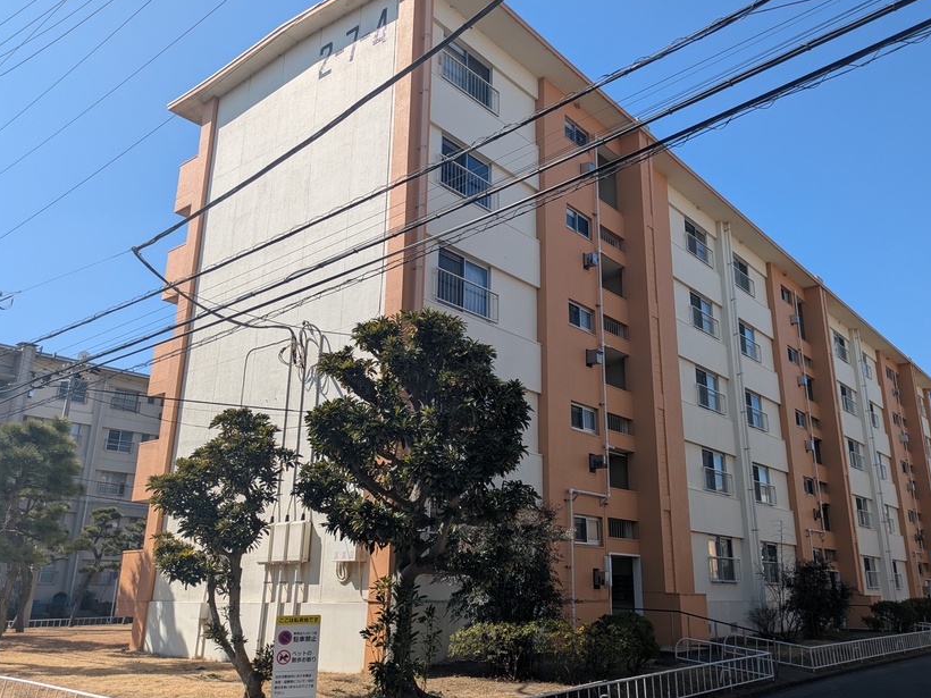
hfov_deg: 61.5
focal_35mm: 29
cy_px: 342
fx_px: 780
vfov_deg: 48.2
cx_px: 517
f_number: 1.89
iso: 43
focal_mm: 5.43
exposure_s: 1/2451
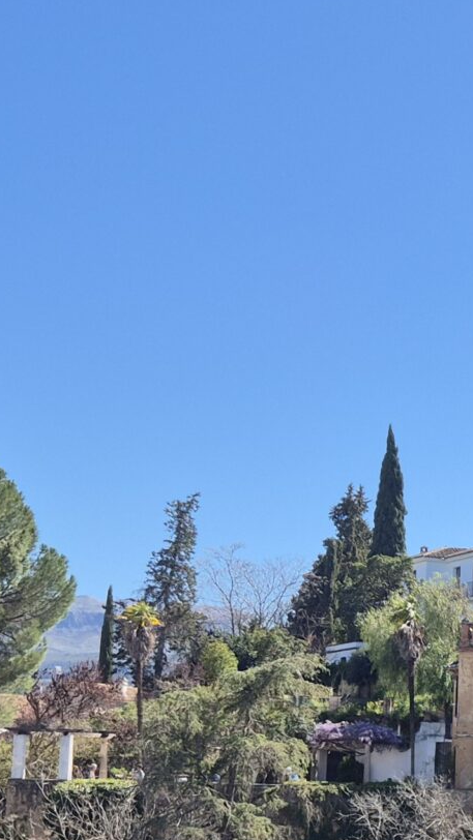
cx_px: 734
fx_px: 1761
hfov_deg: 14.2
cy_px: 685
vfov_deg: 26.3
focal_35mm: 79
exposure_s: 1/1272
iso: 25
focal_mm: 5.4
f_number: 1.8
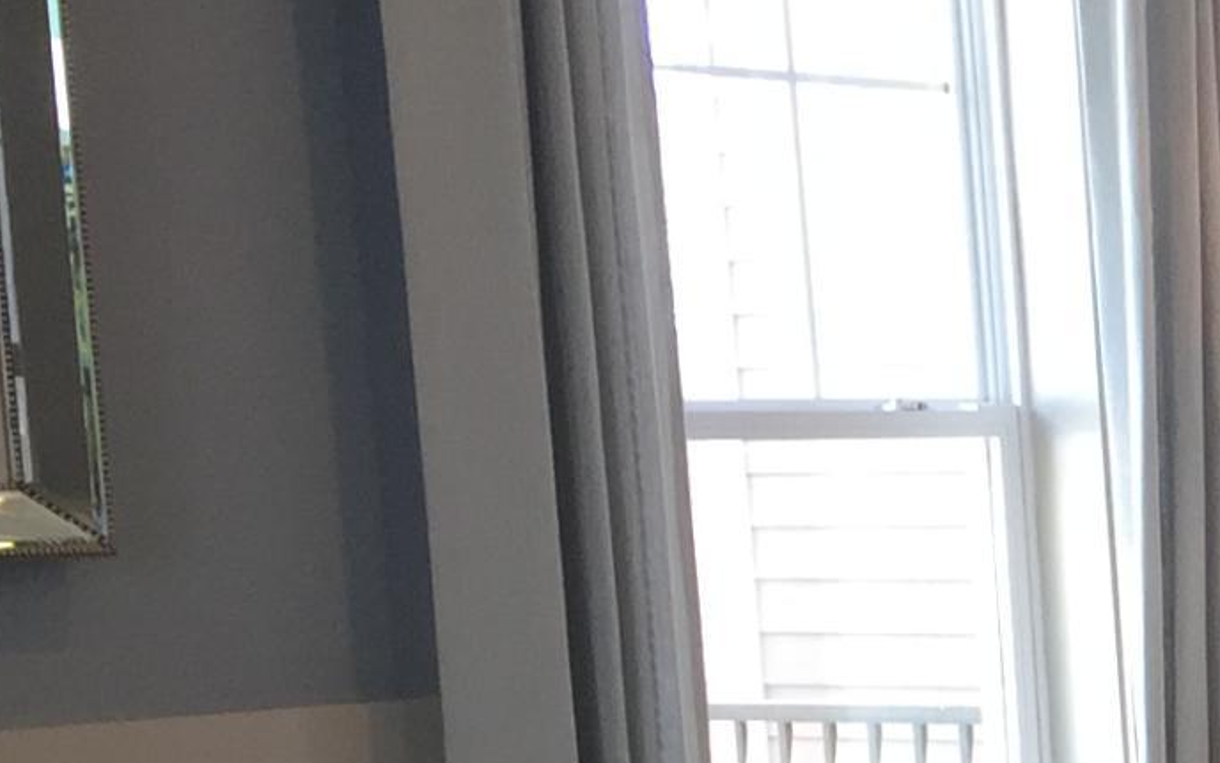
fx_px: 4455
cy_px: 1139
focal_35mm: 134
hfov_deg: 13.7
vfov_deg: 9.5
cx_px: 2307
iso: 40
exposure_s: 1/60
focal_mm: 4.15
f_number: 2.2
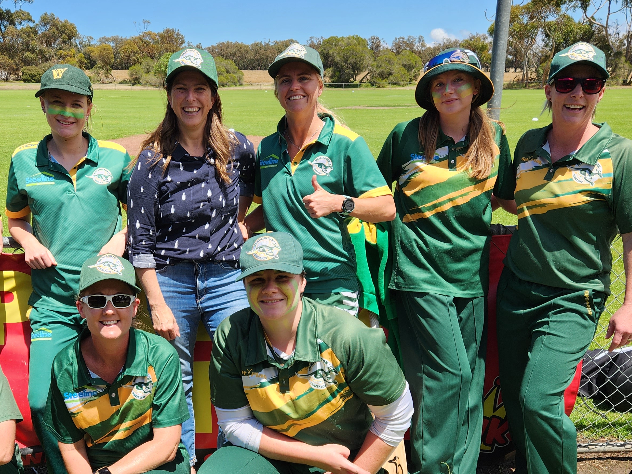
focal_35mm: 39
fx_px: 712
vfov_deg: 36.2
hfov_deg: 47.5
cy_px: 336
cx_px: 247
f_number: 1.8
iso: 20
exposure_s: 1/1073
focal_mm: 5.4
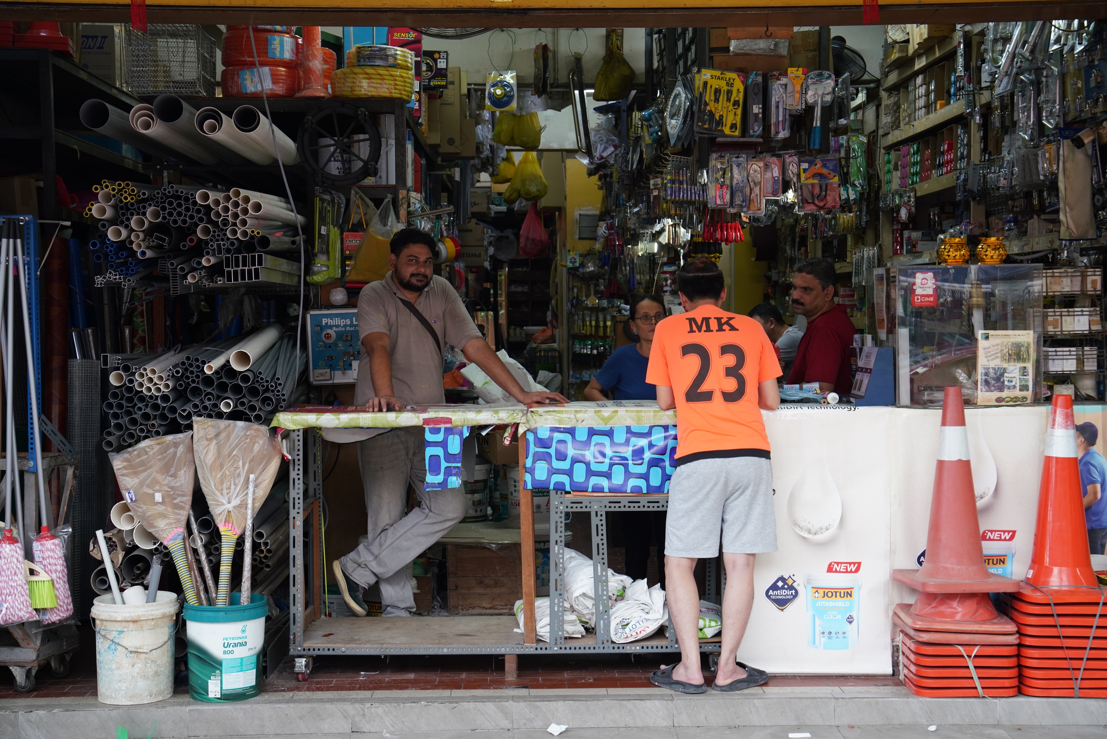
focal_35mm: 55
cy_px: 370
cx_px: 554
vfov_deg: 24.6
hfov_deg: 36.2
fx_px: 1692
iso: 640
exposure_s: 1/15
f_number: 5.6
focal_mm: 55
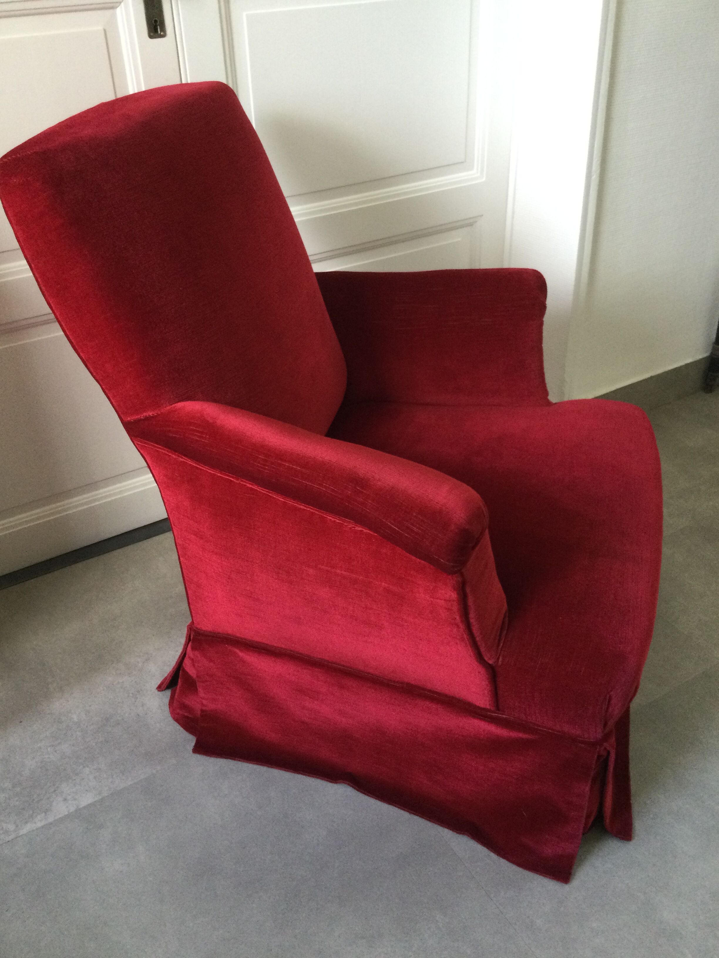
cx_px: 360
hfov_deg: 45.4
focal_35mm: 31
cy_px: 479
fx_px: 859
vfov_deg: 58.4
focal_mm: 3.3
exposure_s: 1/33
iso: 160
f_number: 2.4
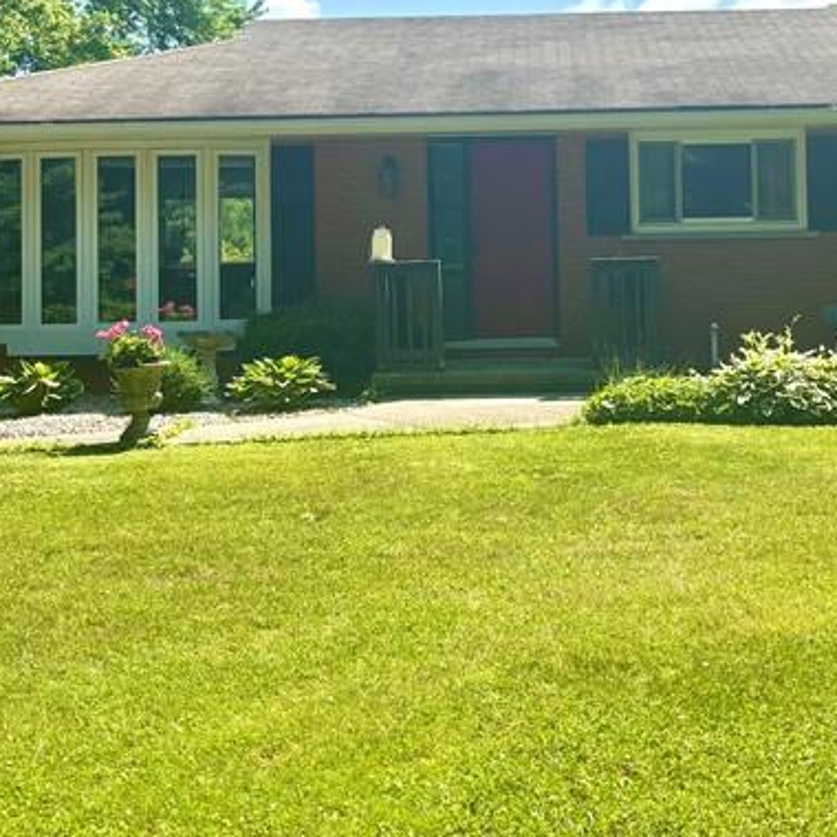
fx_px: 1696
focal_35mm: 62
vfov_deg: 27.2
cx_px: 533
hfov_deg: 27.6
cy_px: 167
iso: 50
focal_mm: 5.96
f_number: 1.6
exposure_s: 1/2513
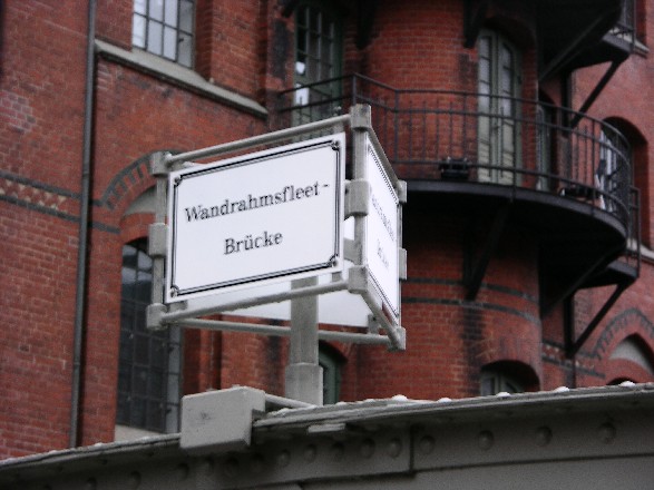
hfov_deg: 14.1
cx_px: 327
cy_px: 245
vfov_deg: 10.6
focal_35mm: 140
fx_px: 2644
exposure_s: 1/12.3
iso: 50
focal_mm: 34.7
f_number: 3.8
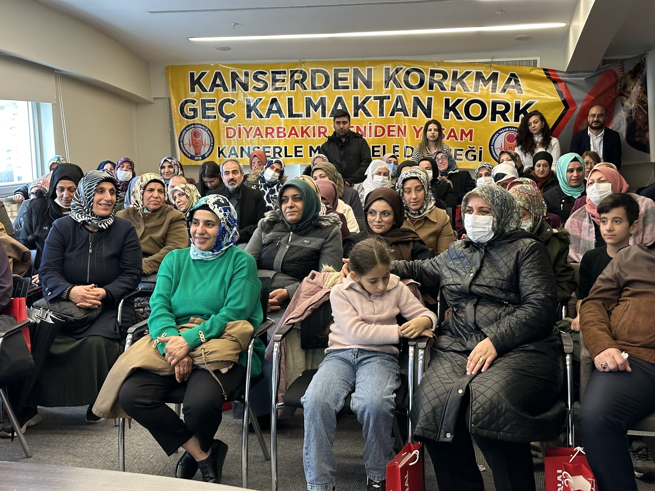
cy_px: 246
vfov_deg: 30.3
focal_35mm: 48
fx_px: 908
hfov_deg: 39.7
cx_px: 328
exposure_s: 1/40
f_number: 1.78
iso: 400
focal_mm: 6.86
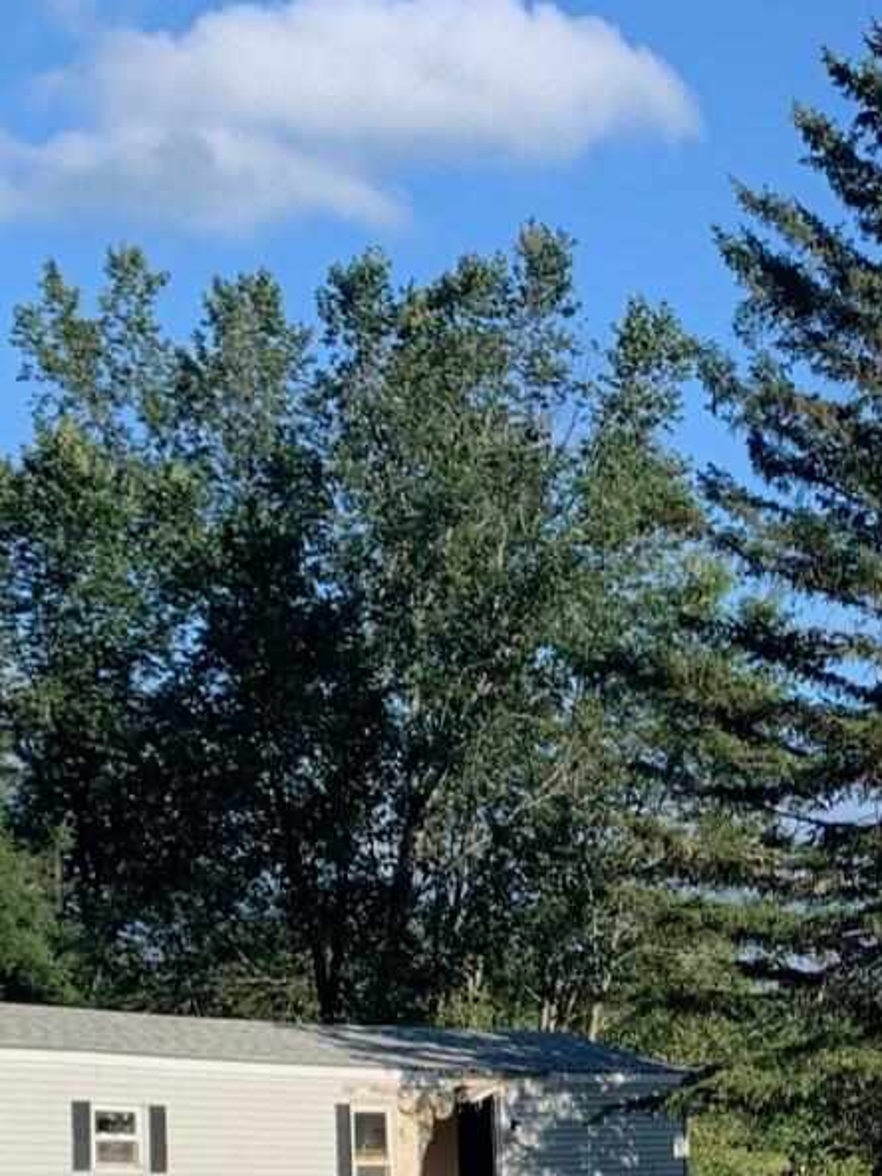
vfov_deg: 21.1
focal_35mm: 90
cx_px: 859
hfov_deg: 16.1
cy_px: 1144
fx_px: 3058
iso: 25
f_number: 1.8
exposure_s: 1/1190
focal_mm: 4.25
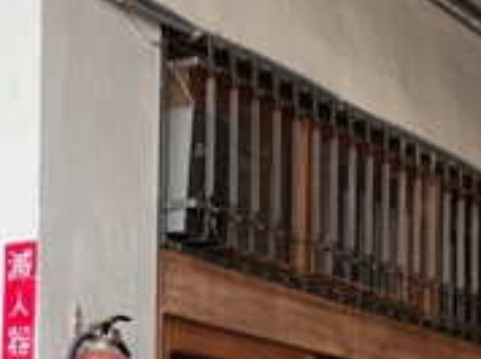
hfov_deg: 16.6
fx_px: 1624
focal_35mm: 117
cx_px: 51
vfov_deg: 12.0
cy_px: 564
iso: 40
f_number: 1.5
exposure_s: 1/121
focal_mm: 5.7
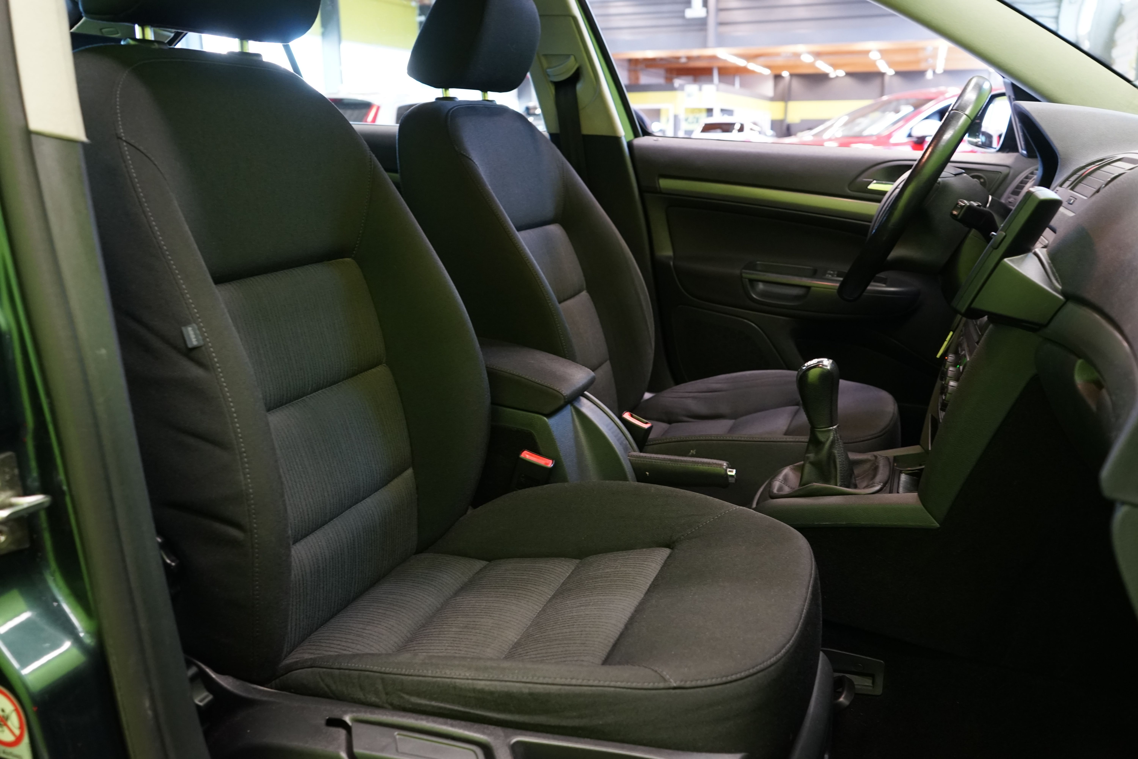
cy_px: 380
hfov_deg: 63.7
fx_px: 917
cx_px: 569
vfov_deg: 45.0
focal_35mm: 29
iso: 1600
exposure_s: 1/20
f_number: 5
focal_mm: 29
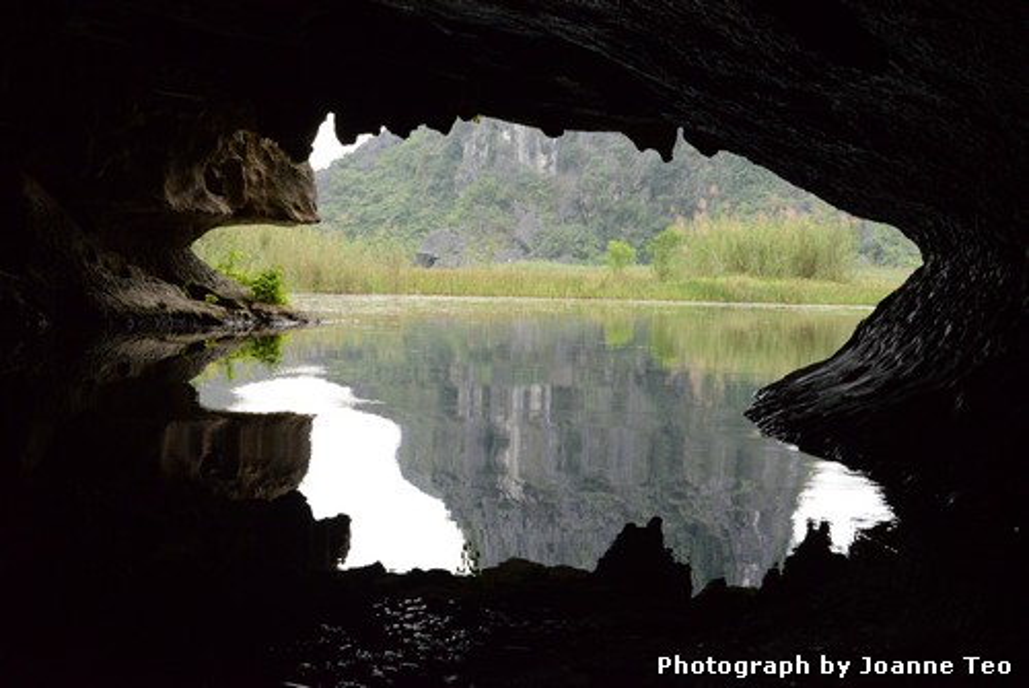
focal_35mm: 50
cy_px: 344
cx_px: 514
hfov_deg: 39.6
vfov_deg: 27.0
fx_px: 1430
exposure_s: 1/640
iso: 6400
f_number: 13
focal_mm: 50
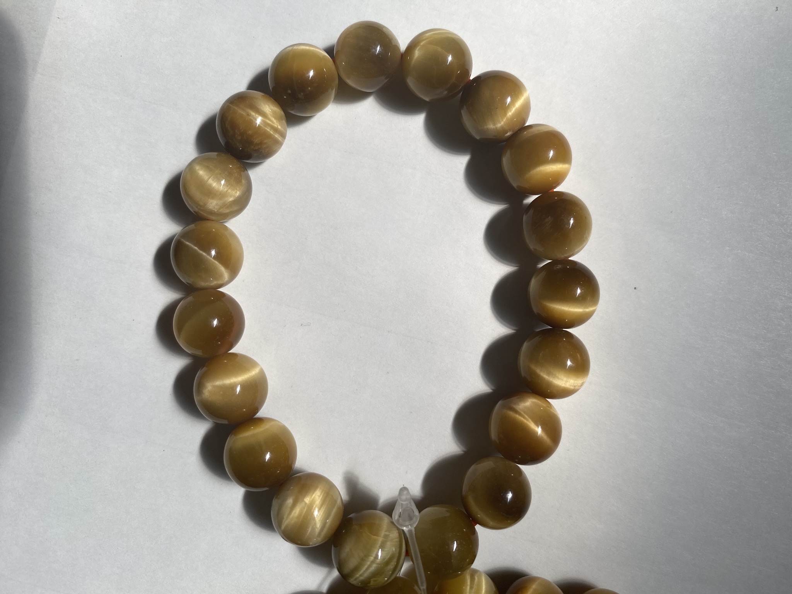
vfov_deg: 54.9
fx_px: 572
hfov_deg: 69.4
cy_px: 297
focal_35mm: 25
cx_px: 396
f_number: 1.8
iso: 32
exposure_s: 1/235
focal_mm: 4.25
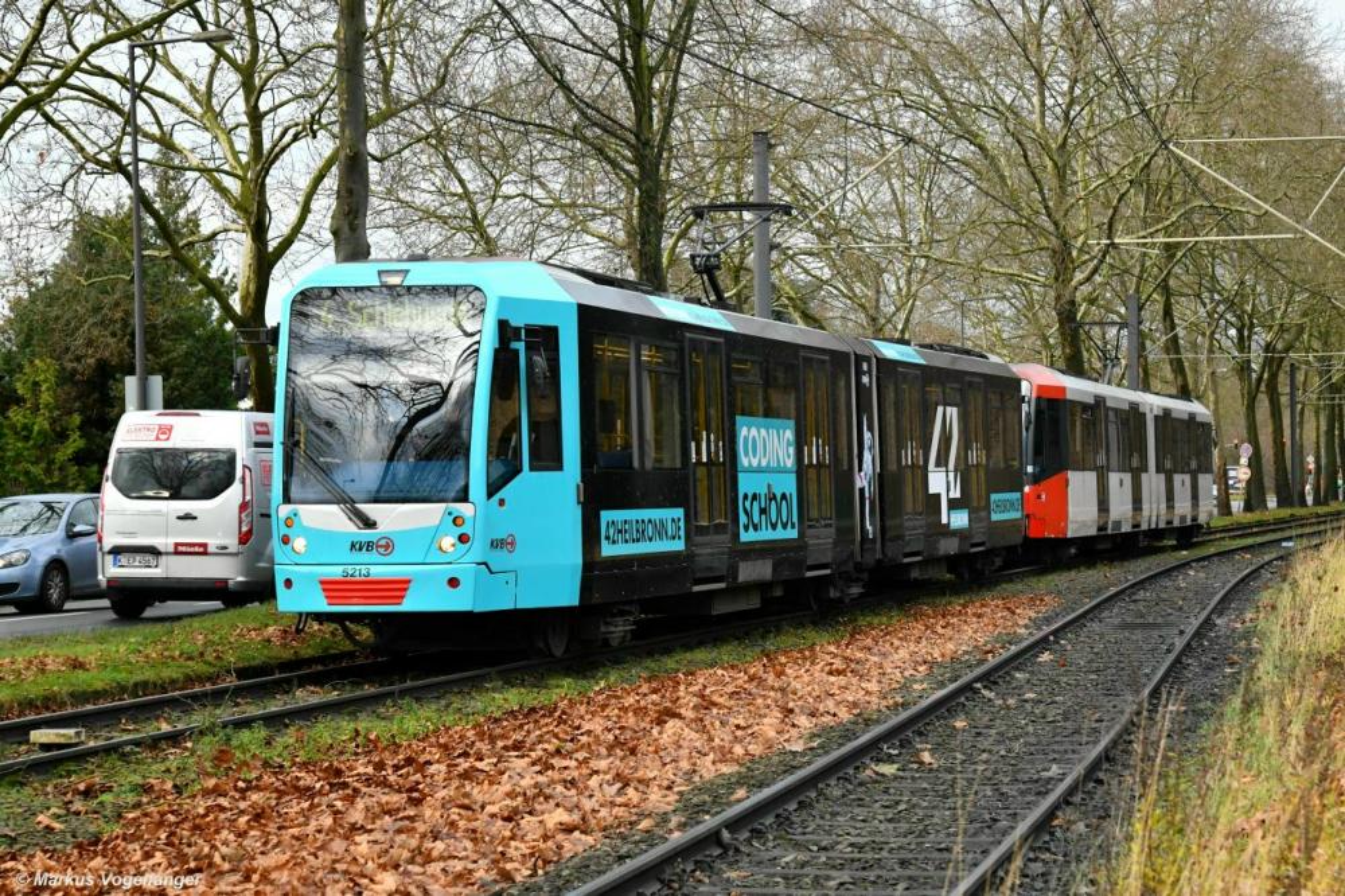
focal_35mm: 62
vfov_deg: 21.9
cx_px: 672
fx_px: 2315
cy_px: 448
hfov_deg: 32.4
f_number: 7.1
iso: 2000
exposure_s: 1/640
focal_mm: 62
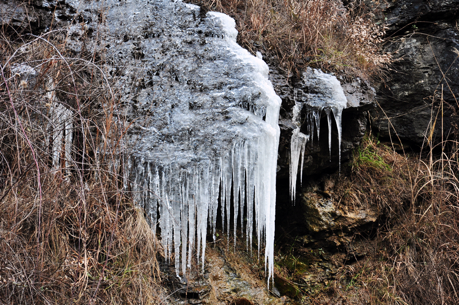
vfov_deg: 8.7
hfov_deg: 13.1
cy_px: 152
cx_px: 230
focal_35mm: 158
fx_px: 2005
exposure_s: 1/30
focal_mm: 105
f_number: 5.6
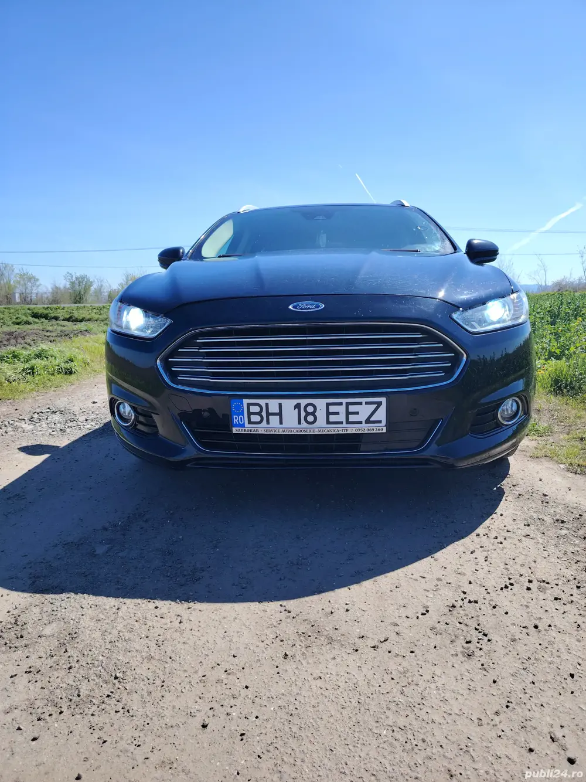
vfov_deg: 71.6
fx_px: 542
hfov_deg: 56.8
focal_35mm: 24
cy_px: 391
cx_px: 293
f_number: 1.75
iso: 100
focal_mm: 5.25
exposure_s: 1/679
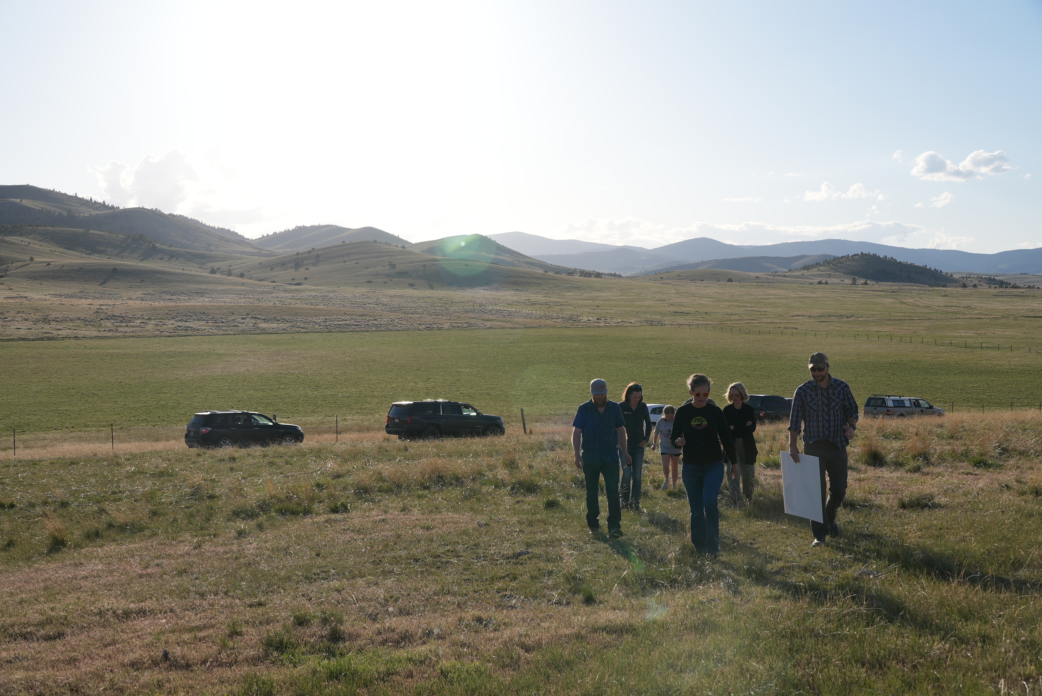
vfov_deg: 31.9
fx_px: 1216
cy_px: 348
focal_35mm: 42
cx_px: 521
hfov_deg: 46.4
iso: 80
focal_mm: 42
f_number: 8
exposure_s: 1/250
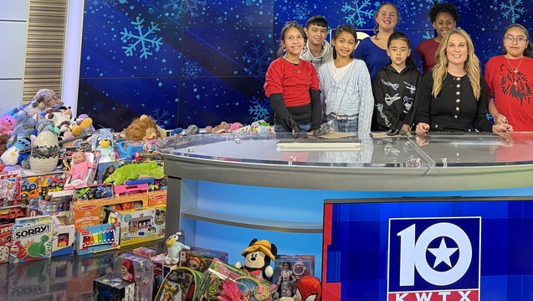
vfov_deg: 26.5
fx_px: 594
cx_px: 391
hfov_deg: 46.8
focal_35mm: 42
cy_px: -17
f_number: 1.78
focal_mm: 6.76
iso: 320
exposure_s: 1/60
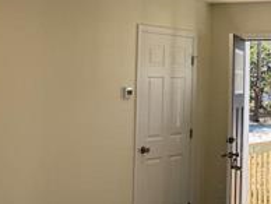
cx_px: 394
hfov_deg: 19.5
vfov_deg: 16.6
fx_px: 698
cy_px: 53
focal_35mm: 89
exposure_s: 1/320
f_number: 1.78
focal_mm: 6.86
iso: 80
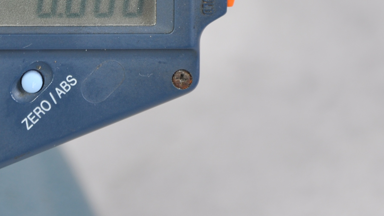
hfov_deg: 5.5
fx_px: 4025
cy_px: -68
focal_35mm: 395
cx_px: 126
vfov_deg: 3.1
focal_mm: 105
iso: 200
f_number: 8
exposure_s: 1/30
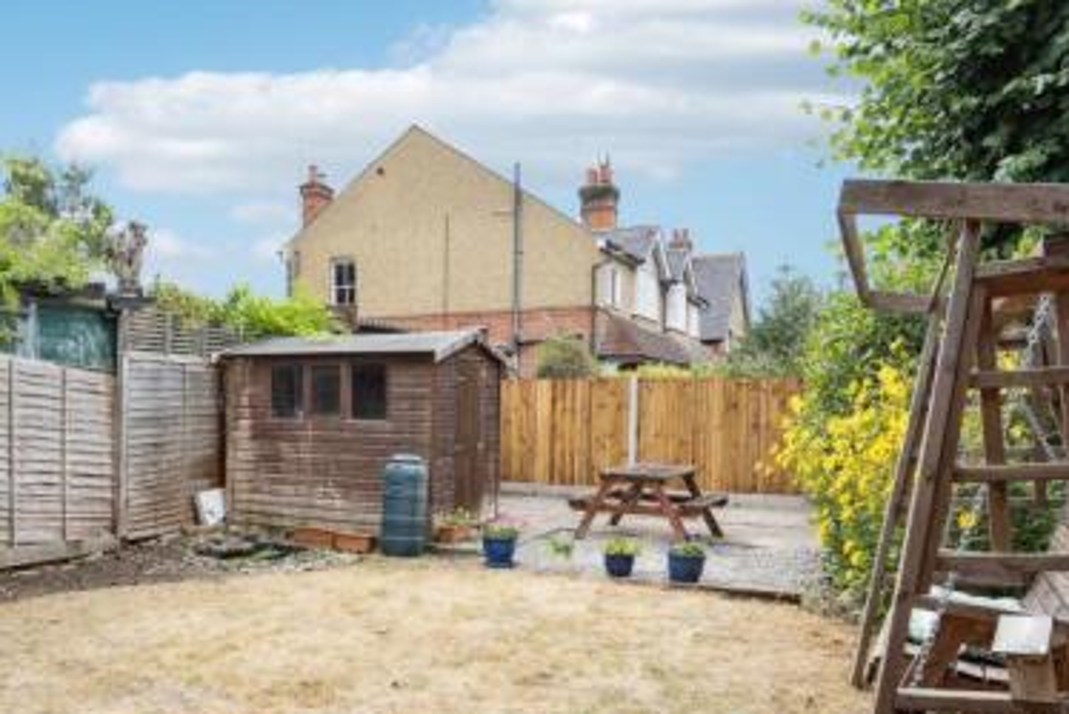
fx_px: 832
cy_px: 373
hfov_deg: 62.4
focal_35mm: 28
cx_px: 293
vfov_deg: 46.5
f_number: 5.6
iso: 640
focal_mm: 16
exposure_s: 1/500
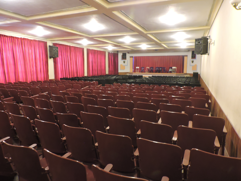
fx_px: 167
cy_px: 90
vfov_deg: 56.8
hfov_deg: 71.6
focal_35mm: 24
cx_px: 120
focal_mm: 4.3
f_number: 3
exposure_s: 1/6
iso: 800
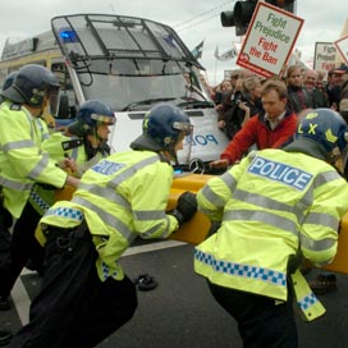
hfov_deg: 41.4
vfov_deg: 42.1
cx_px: 237
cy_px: 180
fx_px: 452
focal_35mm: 40
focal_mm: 17
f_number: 9.5
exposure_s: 1/250
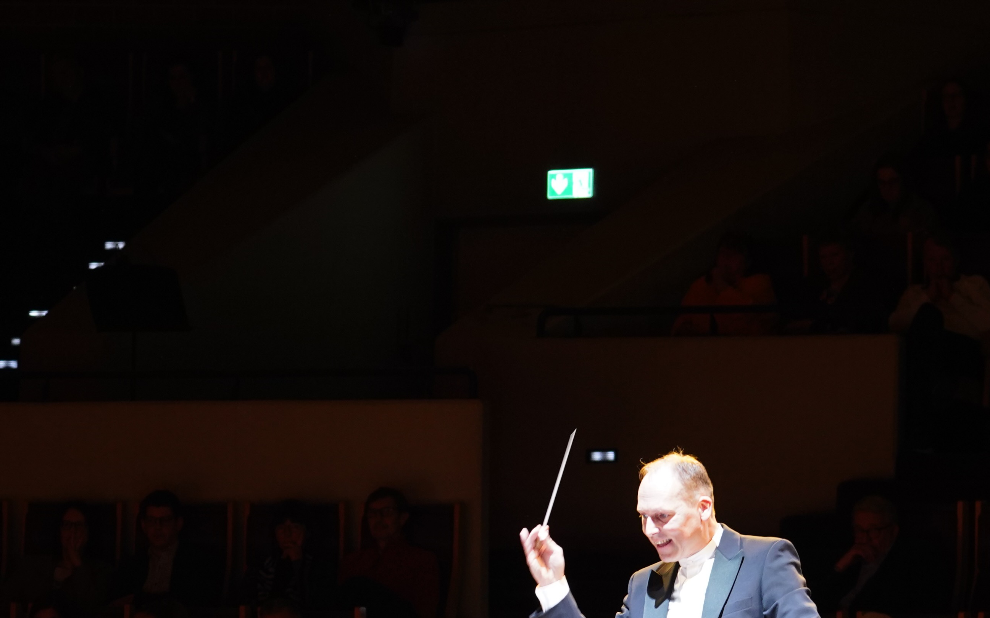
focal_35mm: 165
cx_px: 703
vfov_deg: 7.9
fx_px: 4452
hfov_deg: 12.7
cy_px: 623
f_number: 4
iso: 1600
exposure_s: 1/60
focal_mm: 70
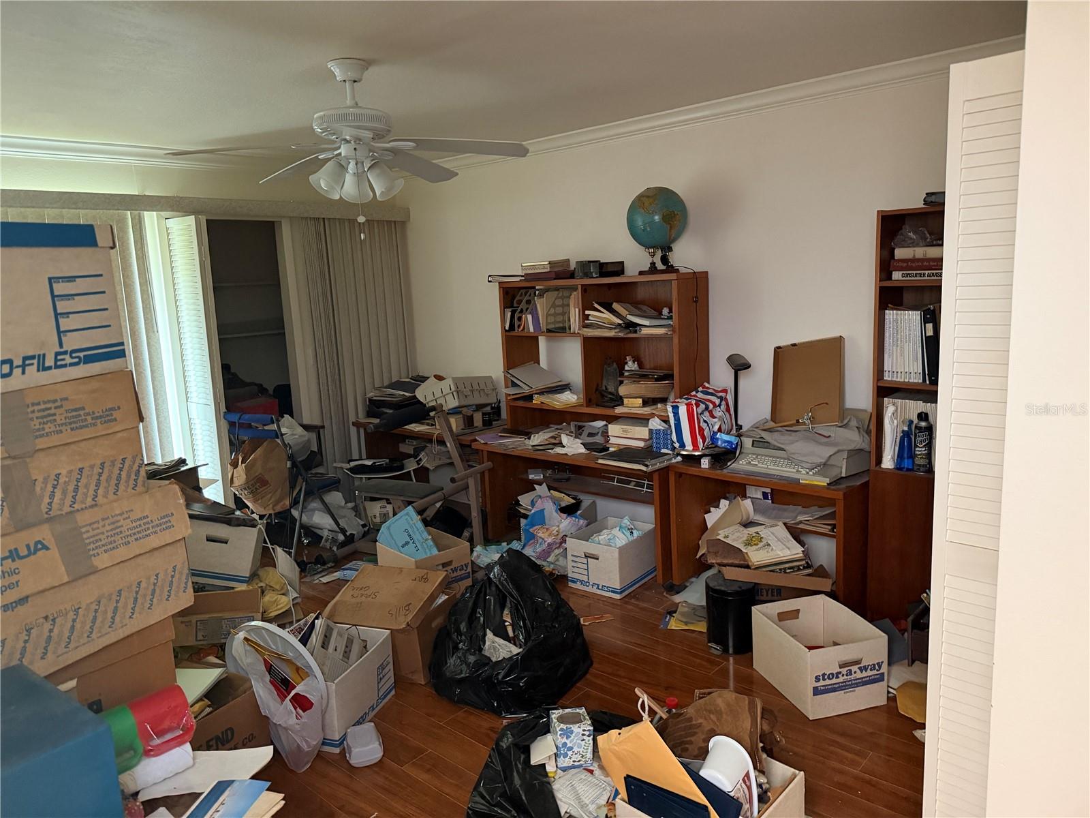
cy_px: 409
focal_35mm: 24
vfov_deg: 56.8
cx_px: 545
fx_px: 756
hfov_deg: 71.6
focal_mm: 6.76
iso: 1000
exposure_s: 1/40
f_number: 1.78
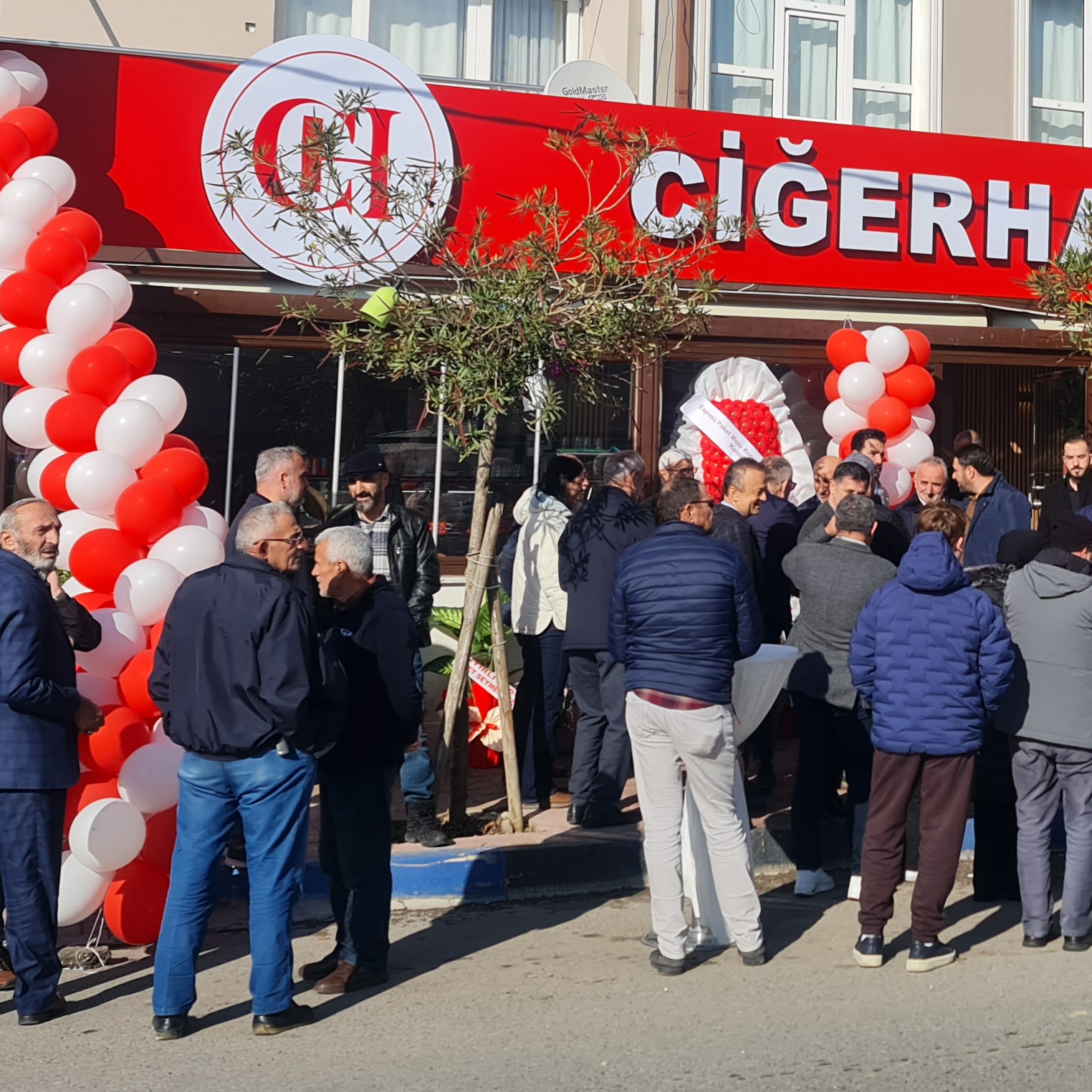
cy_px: 254
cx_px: 943
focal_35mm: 58
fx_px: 2070
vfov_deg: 29.0
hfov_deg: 28.6
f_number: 1.8
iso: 50
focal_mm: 7
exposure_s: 1/1484
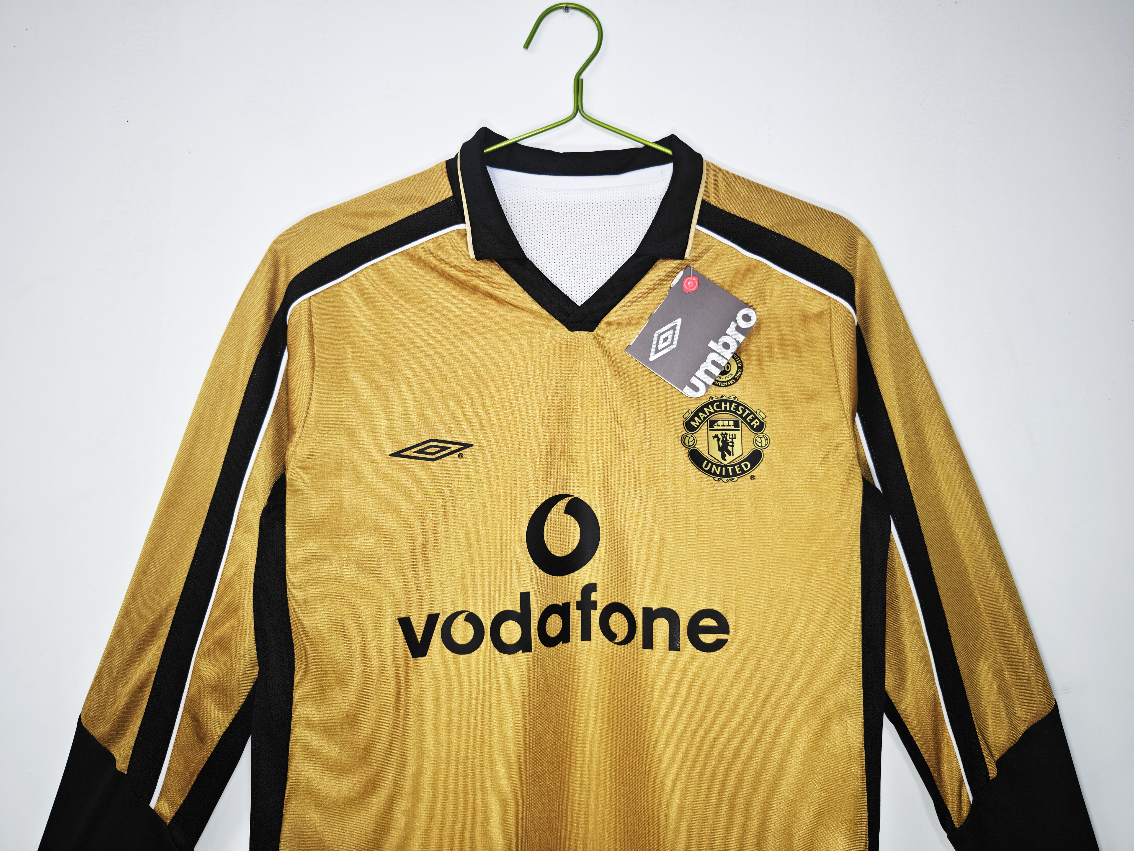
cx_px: 567
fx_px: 753
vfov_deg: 58.9
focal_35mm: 23
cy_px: 426
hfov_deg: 73.9
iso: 141
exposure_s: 1/100
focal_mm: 8.67
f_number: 1.75
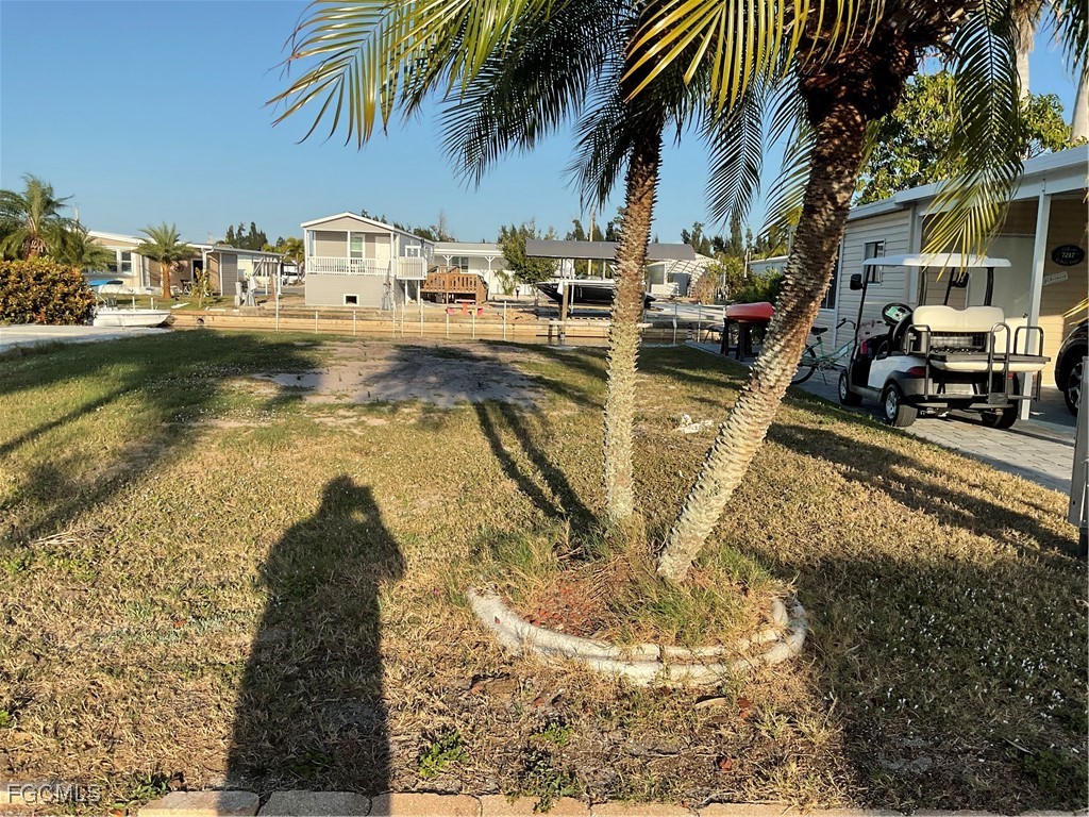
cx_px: 544
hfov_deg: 61.7
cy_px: 408
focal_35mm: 29
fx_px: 912
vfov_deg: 48.2
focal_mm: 3
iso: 16
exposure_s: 1/1490
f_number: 1.8
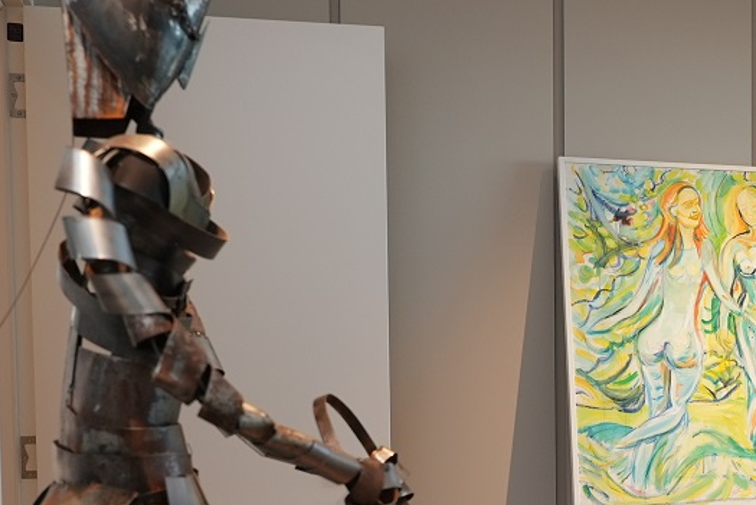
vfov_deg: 21.0
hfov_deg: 28.9
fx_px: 1345
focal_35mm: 64
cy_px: 415
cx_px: 795
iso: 640
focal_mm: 24
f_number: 2.8
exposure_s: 1/125
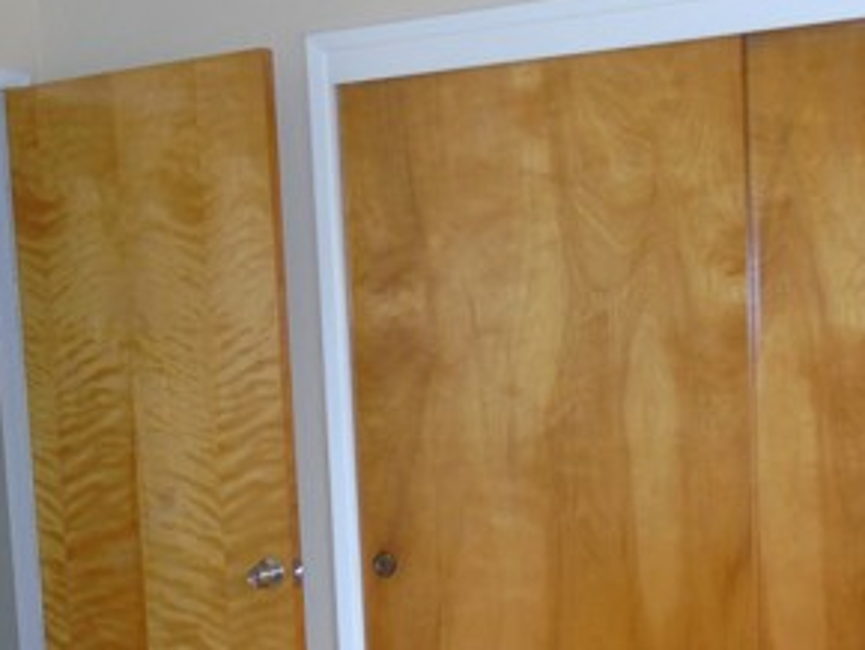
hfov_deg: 30.2
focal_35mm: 64
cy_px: 555
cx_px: 412
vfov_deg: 22.5
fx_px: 1601
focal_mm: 5.2
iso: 200
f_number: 3.6
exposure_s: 1/40
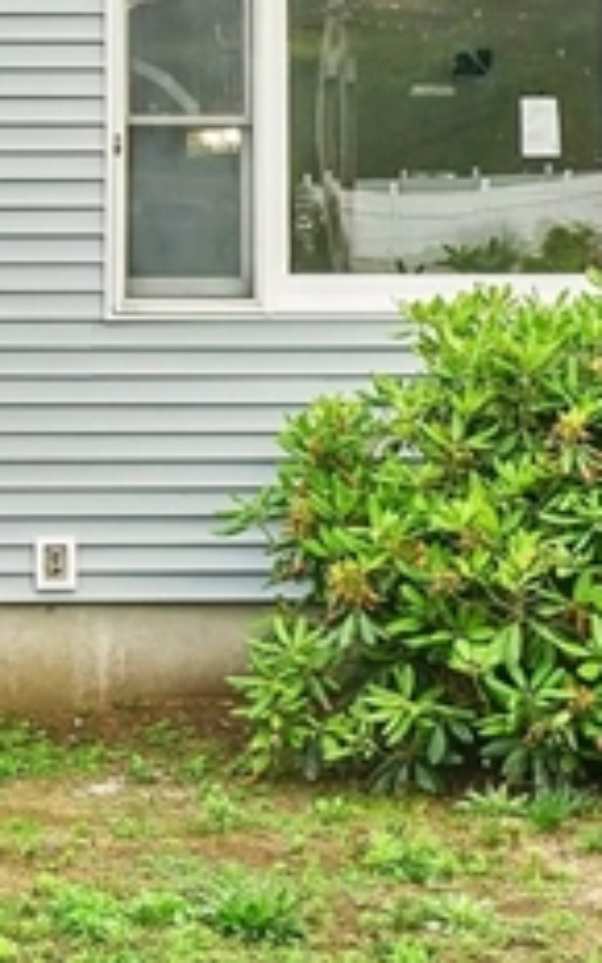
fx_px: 1890
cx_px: -274
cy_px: 143
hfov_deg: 16.6
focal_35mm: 72
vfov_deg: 27.8
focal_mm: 16
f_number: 9
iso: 100
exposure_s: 1/100
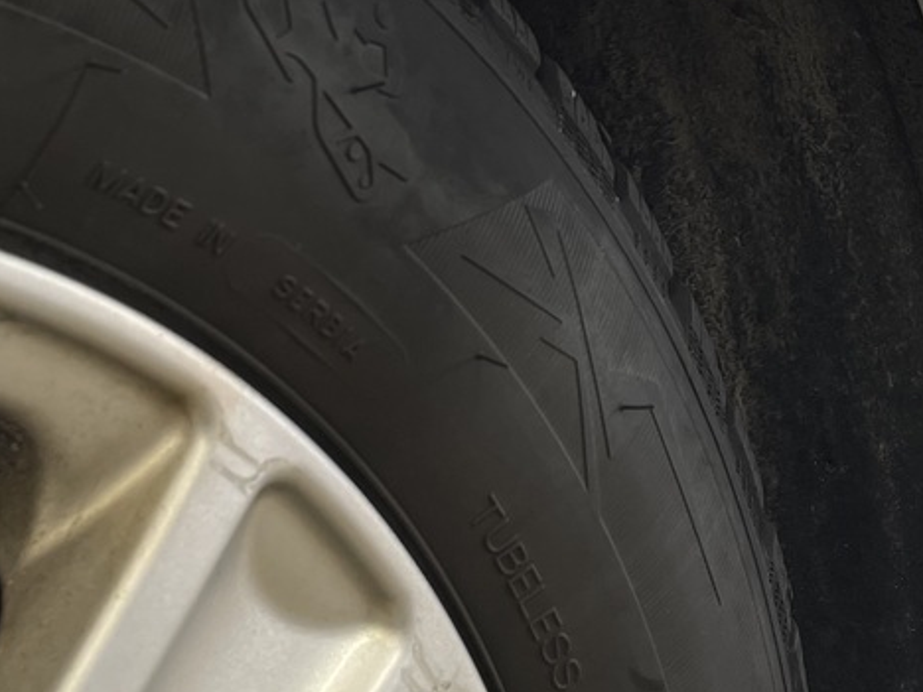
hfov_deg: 24.4
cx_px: 499
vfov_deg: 18.2
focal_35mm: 80
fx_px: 2133
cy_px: 77
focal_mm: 4.2
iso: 32
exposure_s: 1/160
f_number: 1.6
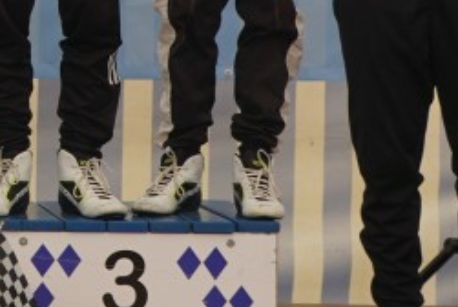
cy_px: -31
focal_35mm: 188
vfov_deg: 7.3
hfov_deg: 10.6
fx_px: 2394
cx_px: -201
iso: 125
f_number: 4
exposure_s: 1/160
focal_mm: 21
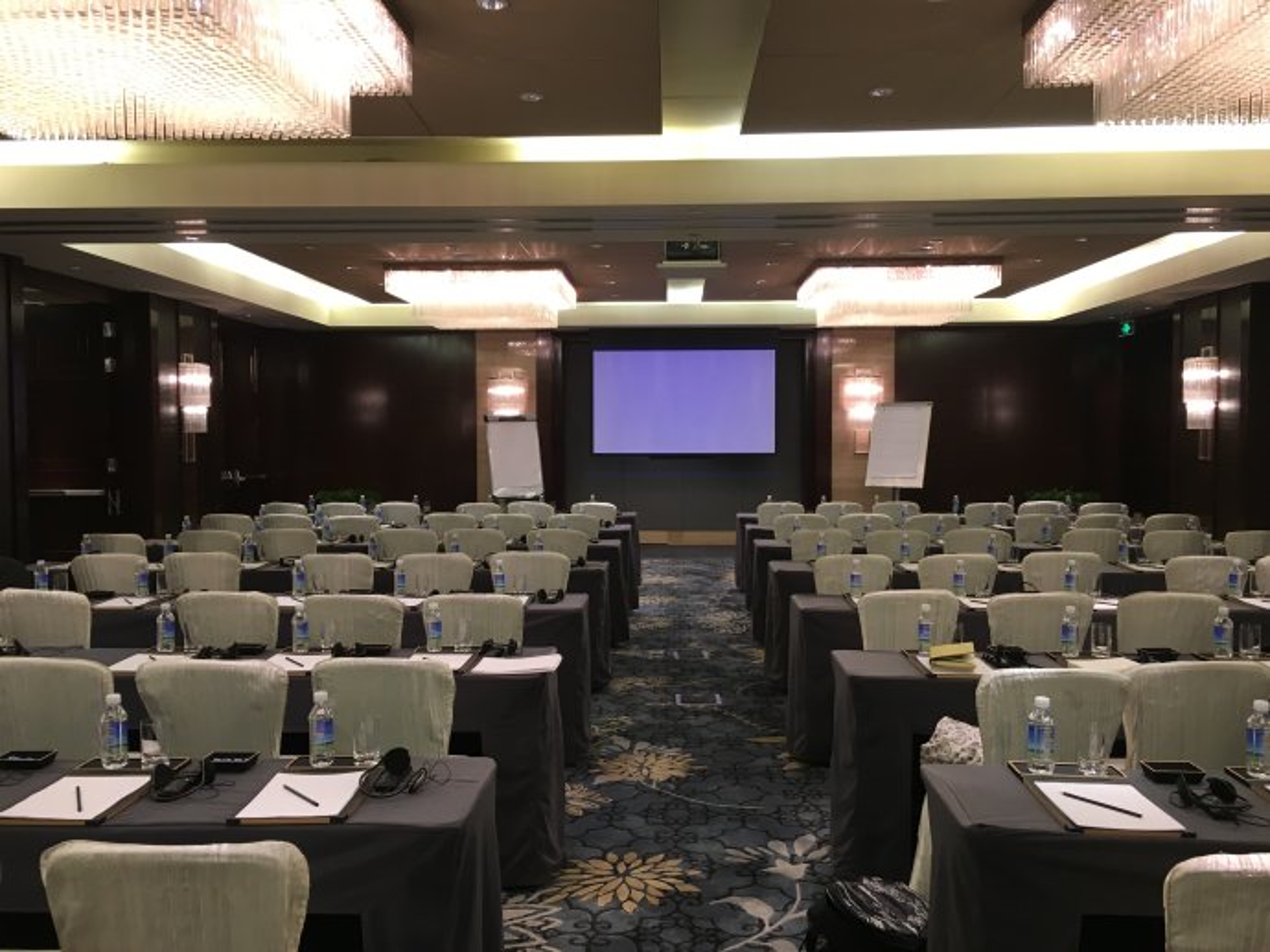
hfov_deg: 61.7
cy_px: 476
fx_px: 1064
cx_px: 635
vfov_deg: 48.2
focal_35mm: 29
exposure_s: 1/33
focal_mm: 4.15
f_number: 2.2
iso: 80
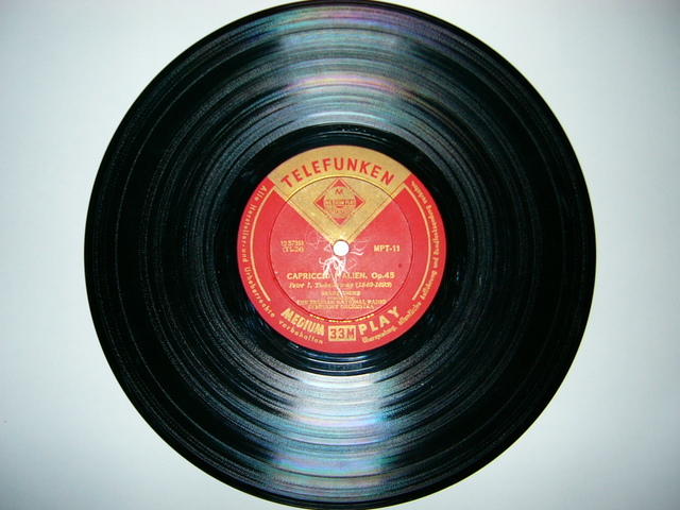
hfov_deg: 52.6
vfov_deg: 40.7
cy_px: 255
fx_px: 688
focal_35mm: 35
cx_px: 340
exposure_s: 1/60
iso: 100
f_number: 2.8
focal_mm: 5.8
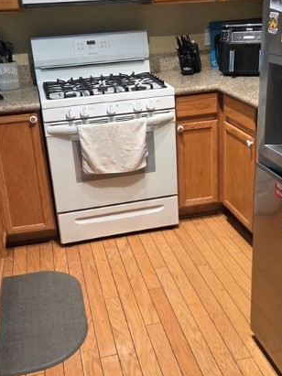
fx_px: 467
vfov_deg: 43.8
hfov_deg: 33.5
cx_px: 157
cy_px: 172
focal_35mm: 43
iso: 500
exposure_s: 1/120
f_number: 1.8
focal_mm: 5.4
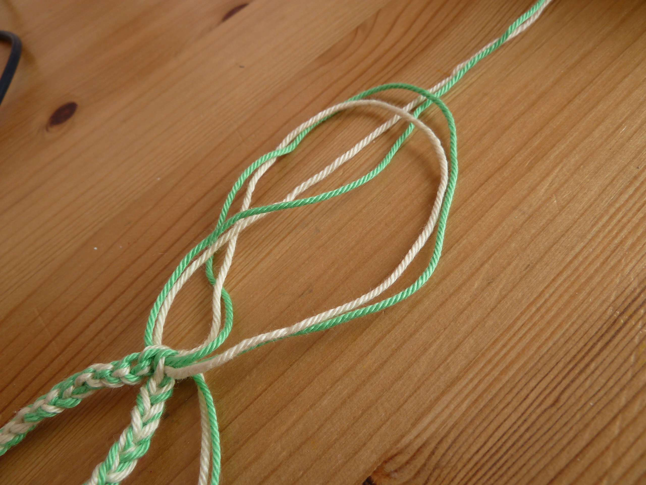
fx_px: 467
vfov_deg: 54.9
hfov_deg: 69.4
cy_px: 242
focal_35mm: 25
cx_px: 323
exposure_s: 1/80
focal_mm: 4.1
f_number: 3.3
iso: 80
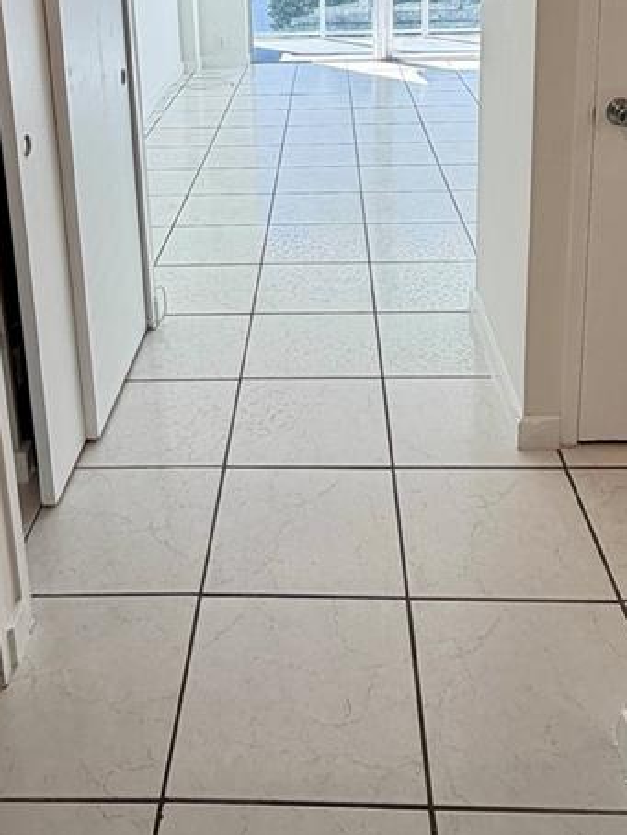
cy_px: 125
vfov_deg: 46.5
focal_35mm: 37
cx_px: 283
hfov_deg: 38.7
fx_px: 893
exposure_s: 1/120
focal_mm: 2.22
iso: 25
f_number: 2.2
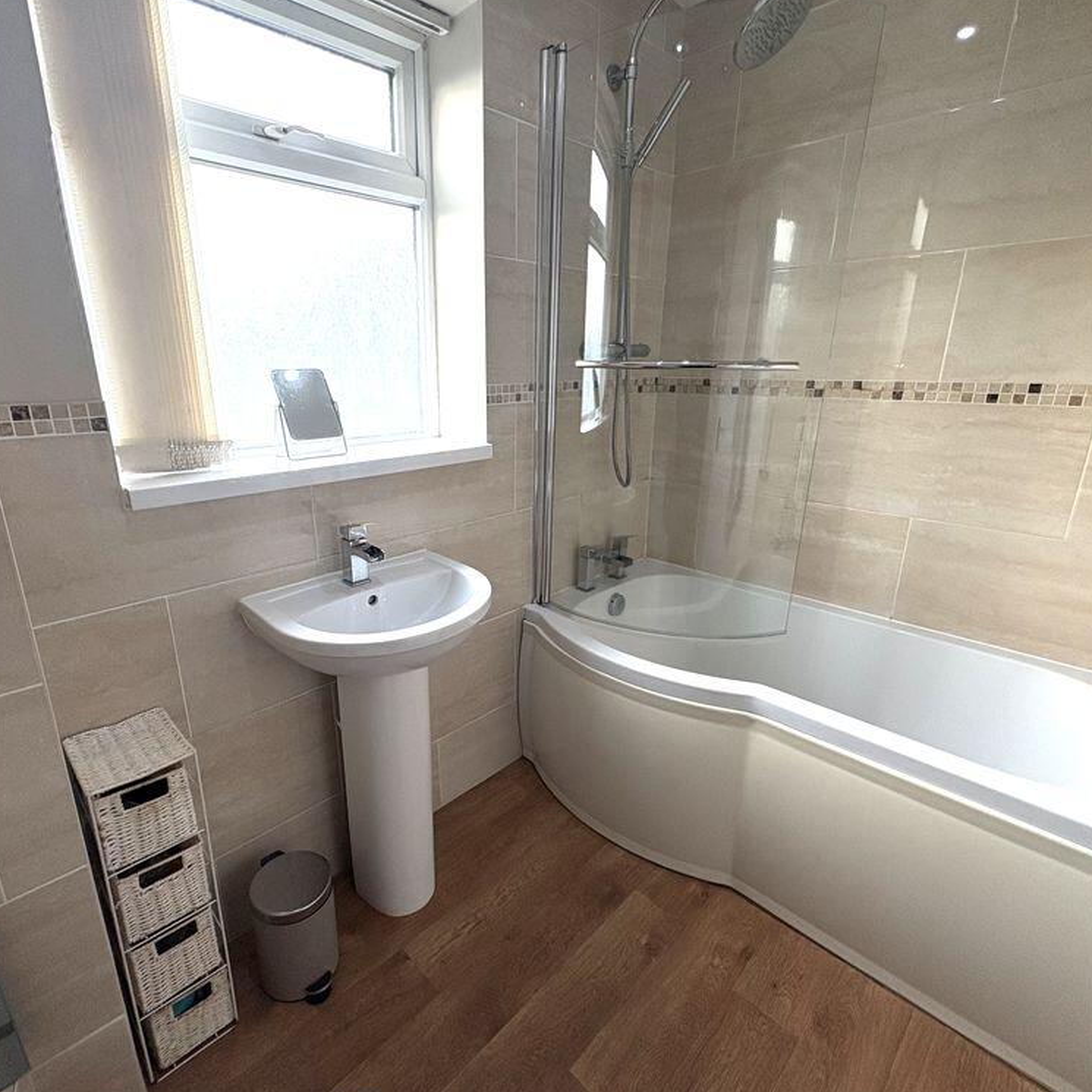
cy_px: 544
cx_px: 498
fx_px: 607
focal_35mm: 17
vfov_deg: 84.0
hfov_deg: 83.8
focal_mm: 2.22
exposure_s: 1/100
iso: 200
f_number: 2.2
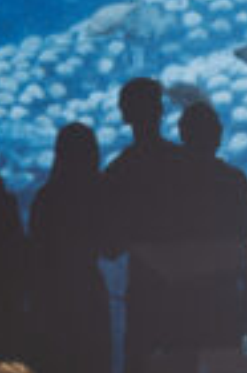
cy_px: 417
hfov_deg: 2.6
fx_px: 5540
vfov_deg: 3.8
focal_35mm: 537
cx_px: 279
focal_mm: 98
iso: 160
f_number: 3.5
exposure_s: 1/100
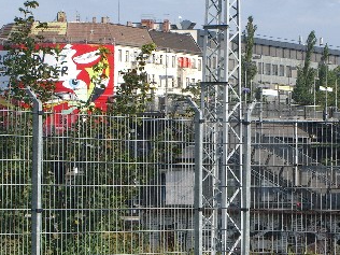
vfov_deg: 7.1
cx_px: 266
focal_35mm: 210
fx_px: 2063
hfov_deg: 9.4
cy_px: 143
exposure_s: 1/200
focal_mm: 23.7
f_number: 7.4
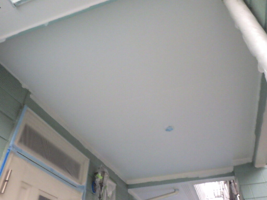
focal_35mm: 28
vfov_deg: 49.7
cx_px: 134
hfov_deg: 63.4
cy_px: 100
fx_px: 216
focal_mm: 5
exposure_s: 1/60
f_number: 3.5
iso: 2000
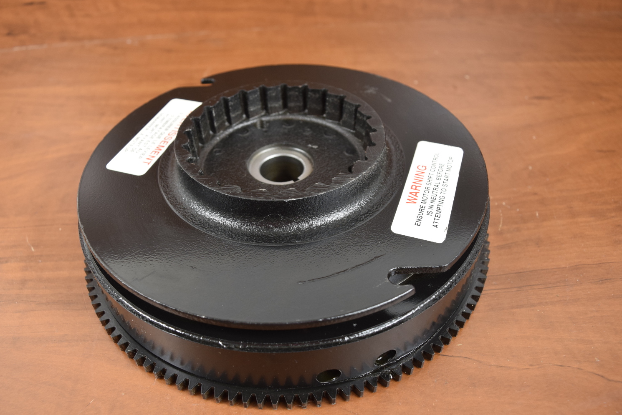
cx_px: 291
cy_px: 214
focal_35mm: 29
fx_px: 501
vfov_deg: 45.0
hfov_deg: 63.6
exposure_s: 1/125
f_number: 5.6
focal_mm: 18
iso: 500
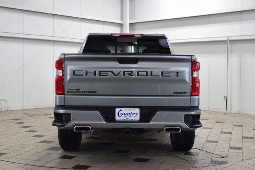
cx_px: 128
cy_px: 85
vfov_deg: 26.5
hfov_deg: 38.9
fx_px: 361
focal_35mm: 51
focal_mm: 34
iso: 400
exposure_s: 1/15
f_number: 6.3
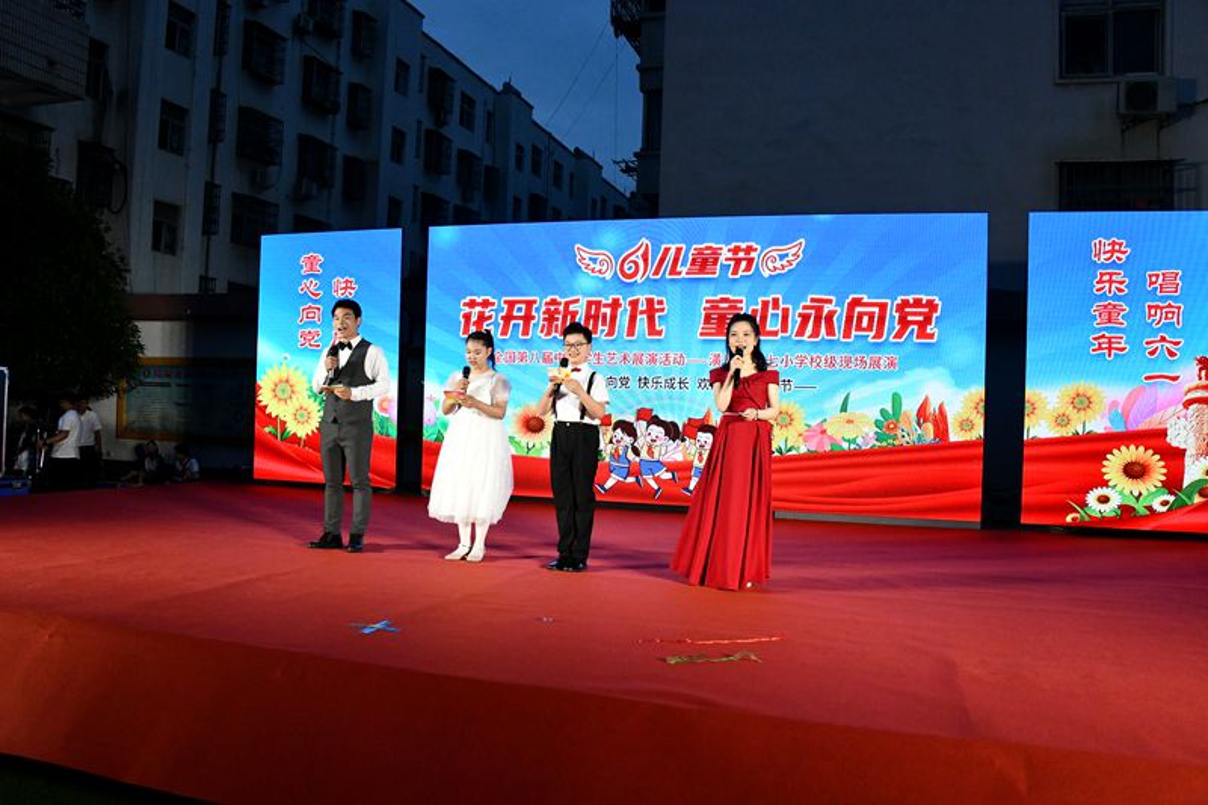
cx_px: 604
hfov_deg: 65.5
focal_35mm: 28
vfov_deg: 46.4
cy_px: 402
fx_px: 939
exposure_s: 1/250
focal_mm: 28
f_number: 9
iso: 5000
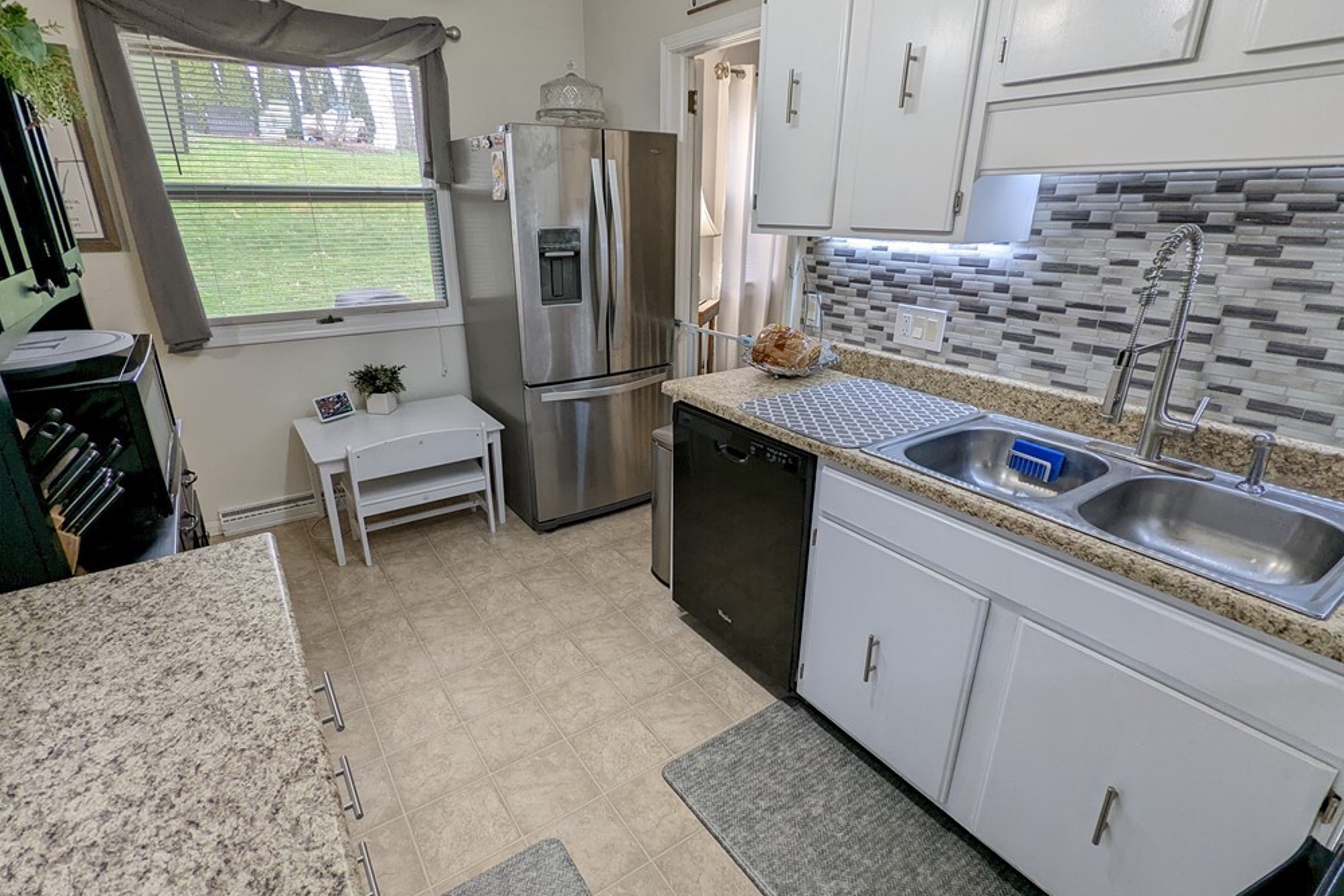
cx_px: 659
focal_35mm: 17
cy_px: 454
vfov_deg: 70.5
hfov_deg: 93.3
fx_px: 635
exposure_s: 1/24
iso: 84
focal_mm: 2.35
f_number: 2.2
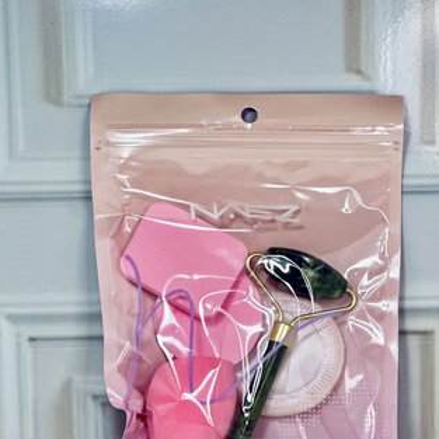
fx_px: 1664
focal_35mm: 116
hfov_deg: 15.0
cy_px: 340
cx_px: 255
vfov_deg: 14.9
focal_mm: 9
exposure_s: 1/100
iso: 160
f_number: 2.8
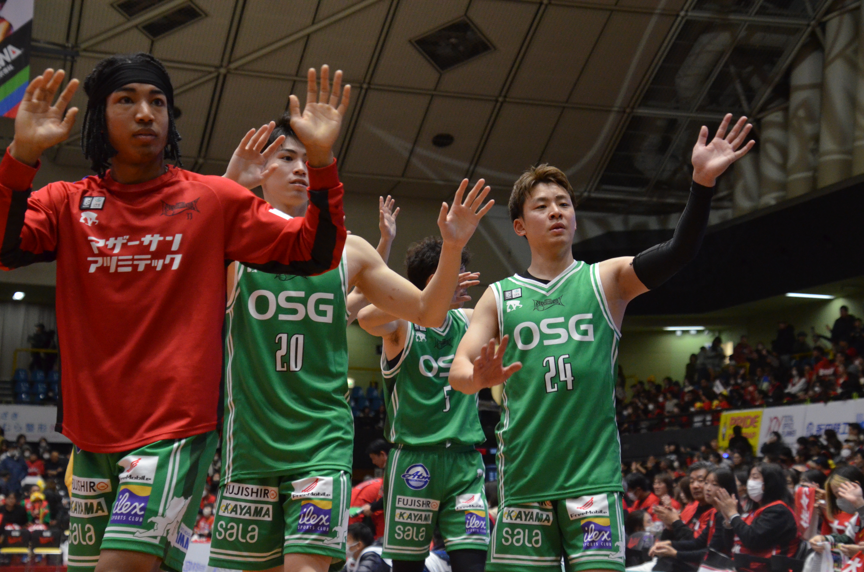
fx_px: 1976
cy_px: 286
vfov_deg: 16.5
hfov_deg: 24.7
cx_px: 432
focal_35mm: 82
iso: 2500
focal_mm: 55
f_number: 4.5
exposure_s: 1/320
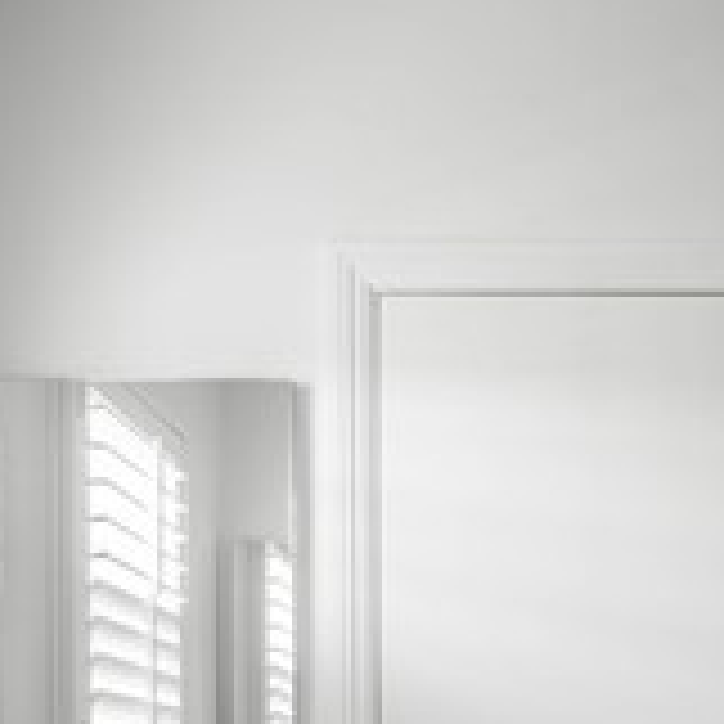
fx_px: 1278
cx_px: 585
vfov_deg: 28.2
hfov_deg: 30.8
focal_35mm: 54
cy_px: 839
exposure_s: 1/5
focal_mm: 16
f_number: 16
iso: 100
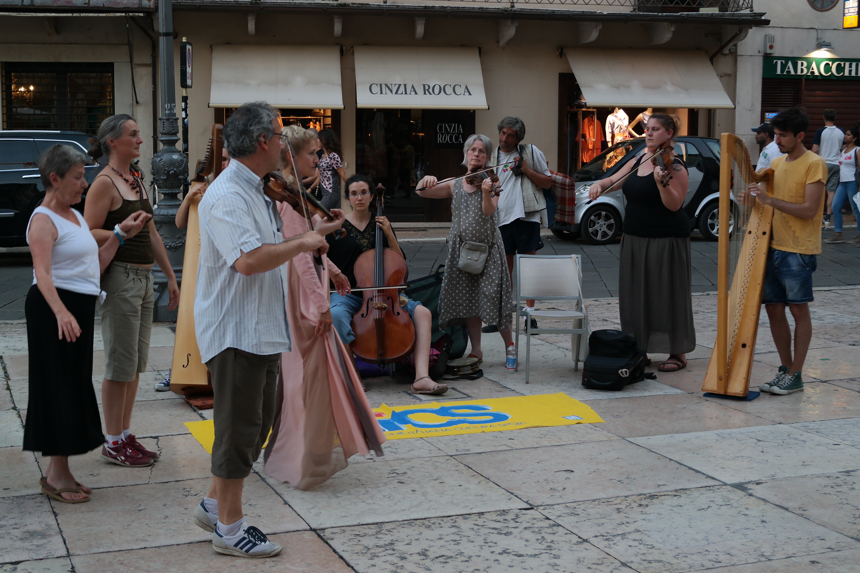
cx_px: 404
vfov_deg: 23.4
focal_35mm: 58
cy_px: 276
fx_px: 1385
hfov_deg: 34.5
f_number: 4.5
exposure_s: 1/60
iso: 400
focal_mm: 32
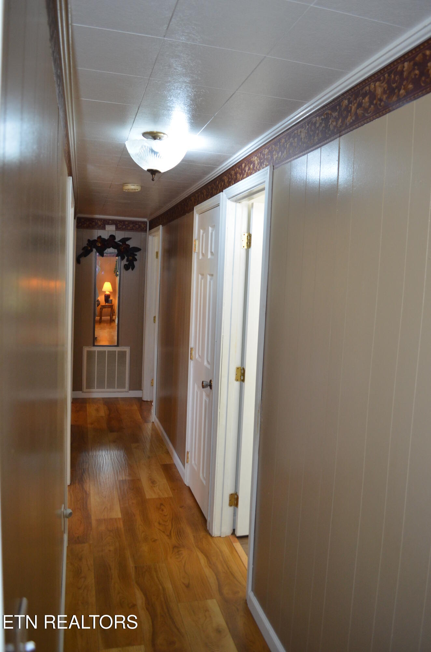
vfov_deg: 67.5
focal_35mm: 27
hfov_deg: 47.7
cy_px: 326
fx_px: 487
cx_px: 216
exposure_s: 1/60
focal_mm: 18
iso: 720
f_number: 3.5
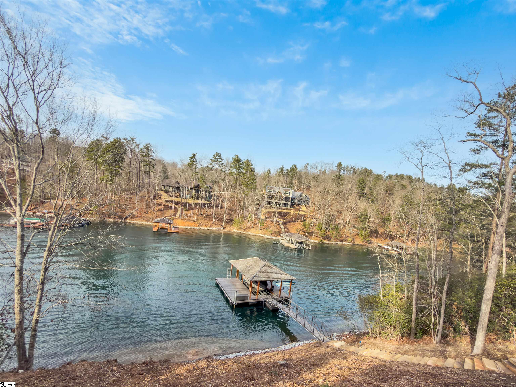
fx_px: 209
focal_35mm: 14
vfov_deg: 85.7
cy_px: 194
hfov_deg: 102.1
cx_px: 258
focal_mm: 2.22
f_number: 2.2
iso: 16
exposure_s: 1/500
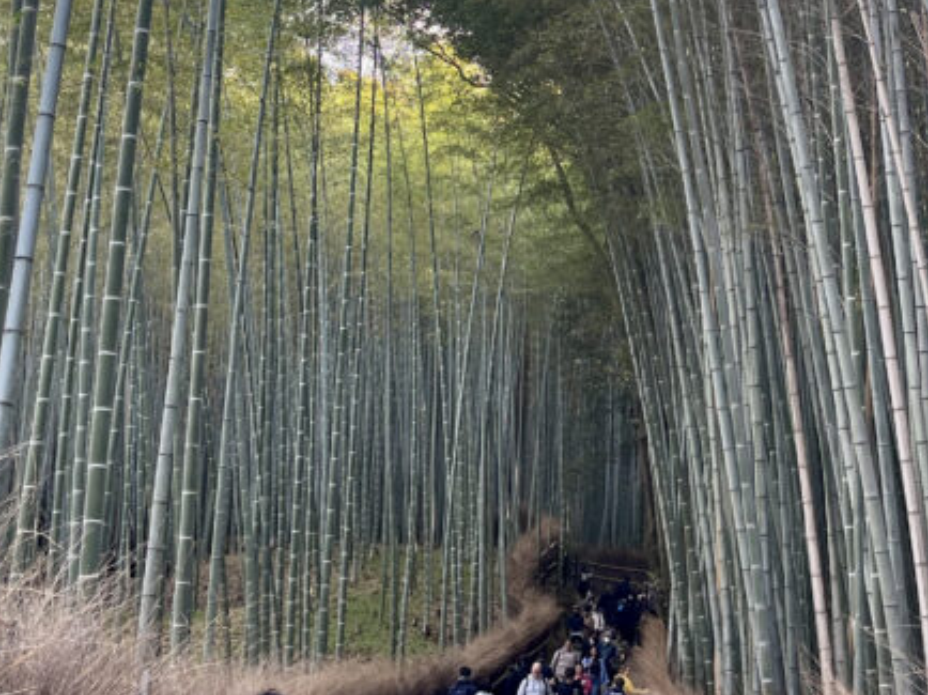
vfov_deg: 24.0
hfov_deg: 32.6
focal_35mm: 59
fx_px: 1581
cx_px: 584
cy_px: 47
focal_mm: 5.1
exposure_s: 1/121
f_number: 1.6
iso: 40
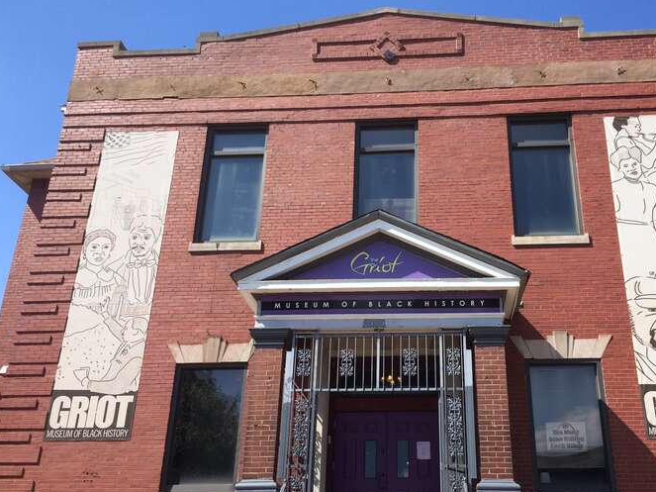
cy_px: 278
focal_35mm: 35
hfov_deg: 52.3
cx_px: 390
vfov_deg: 40.6
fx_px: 663
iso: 32
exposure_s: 1/1642
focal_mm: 4.15
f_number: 2.2
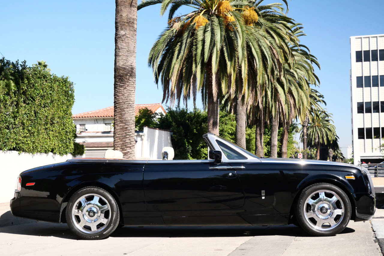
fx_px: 544
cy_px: 128
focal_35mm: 51
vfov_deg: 26.5
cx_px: 192
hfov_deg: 38.9
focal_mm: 25
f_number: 4.5
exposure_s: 1/1600
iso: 1000
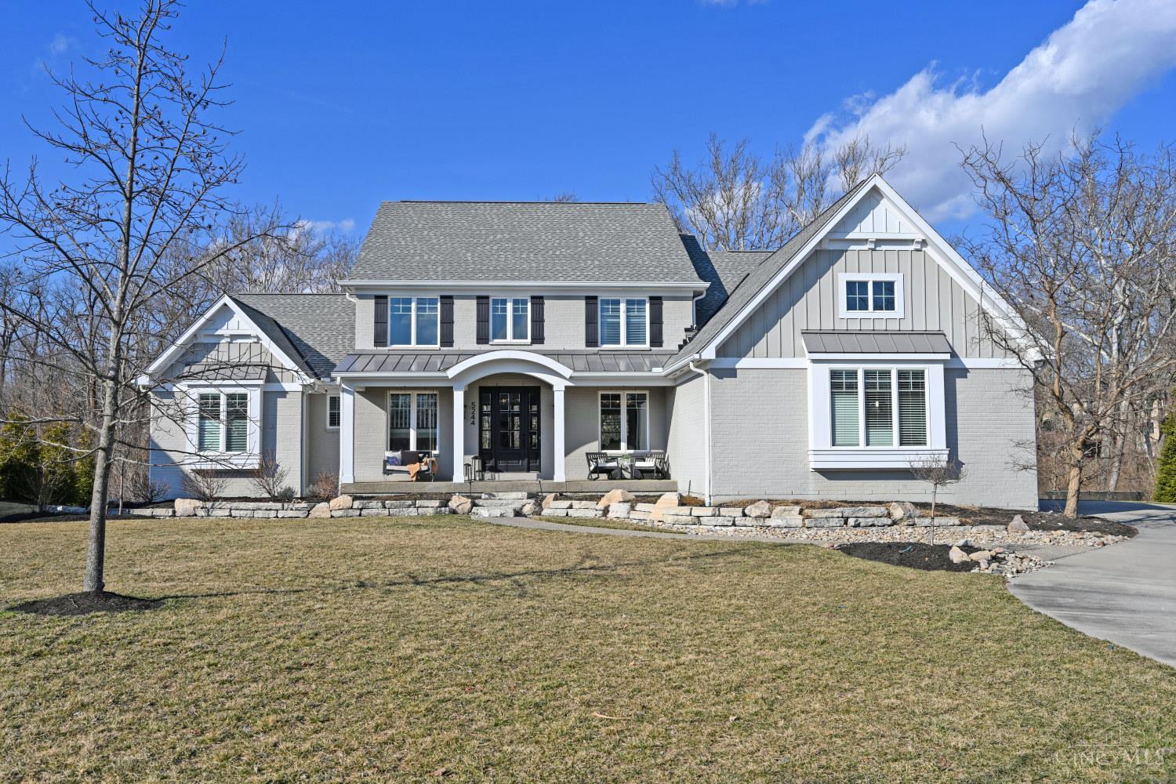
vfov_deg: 46.4
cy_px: 392
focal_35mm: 28
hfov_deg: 65.5
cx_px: 588
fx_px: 915
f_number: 8
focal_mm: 28
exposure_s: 1/500
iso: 100
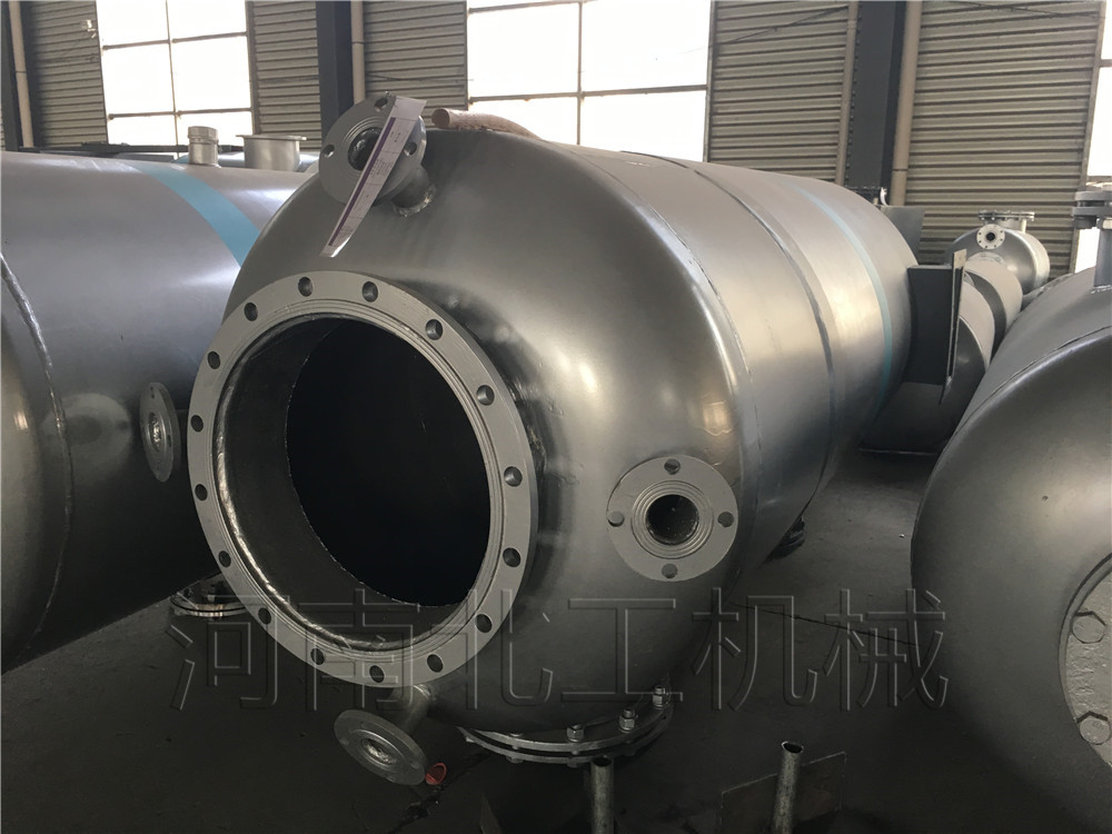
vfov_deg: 48.2
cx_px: 556
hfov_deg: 61.7
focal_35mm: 29
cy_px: 417
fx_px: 932
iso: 50
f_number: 2.2
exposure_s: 1/33
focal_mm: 4.15
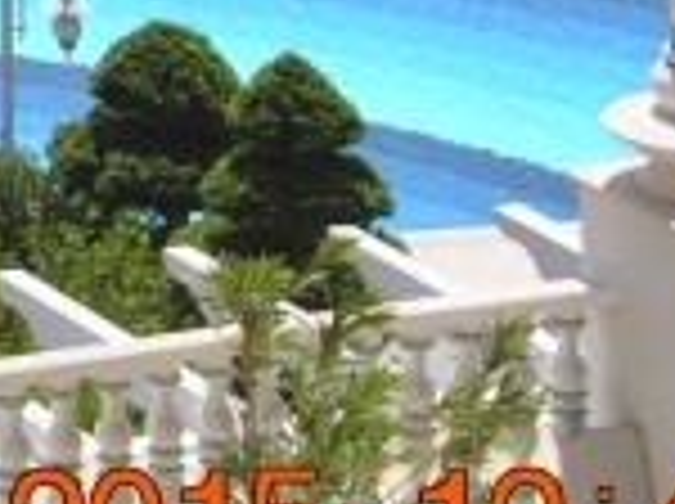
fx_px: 10338
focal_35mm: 531
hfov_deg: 3.7
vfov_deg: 2.8
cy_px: -940
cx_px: -1285
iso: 100
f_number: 9
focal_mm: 48
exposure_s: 1/320
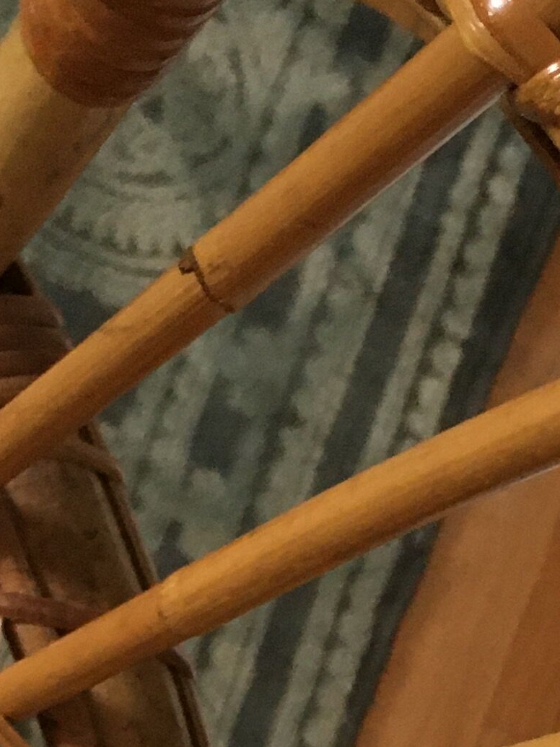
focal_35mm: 113
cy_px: 1028
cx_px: 461
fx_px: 2438
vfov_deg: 16.3
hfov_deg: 13.0
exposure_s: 1/20
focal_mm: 4.15
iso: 200
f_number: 2.2
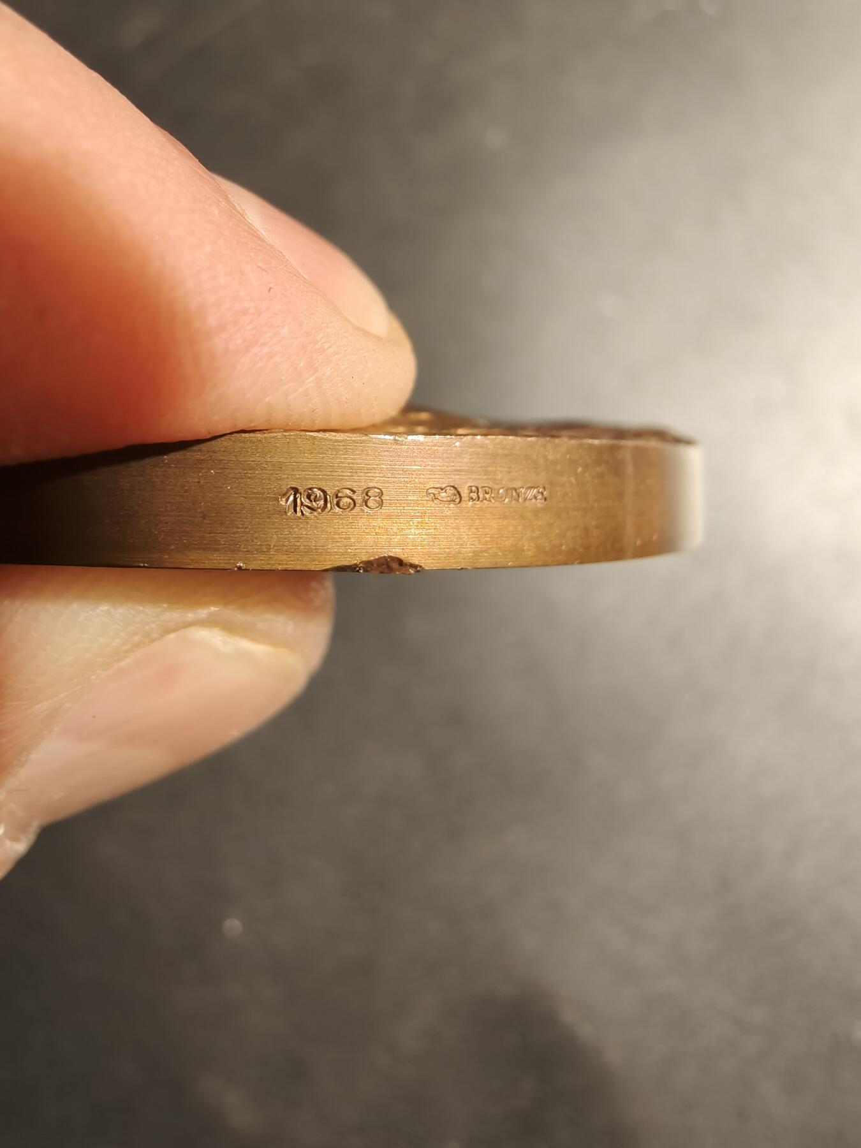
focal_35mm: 23
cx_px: 430
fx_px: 763
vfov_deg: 73.9
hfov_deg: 58.9
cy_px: 574
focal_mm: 2.32
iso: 160
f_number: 2
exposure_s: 1/50
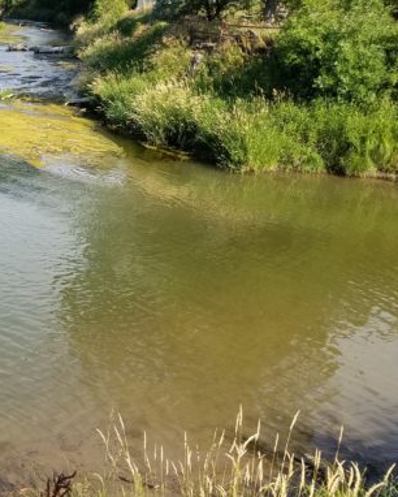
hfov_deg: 26.9
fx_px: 750
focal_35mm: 51
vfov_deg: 36.6
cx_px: -55
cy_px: 241
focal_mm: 4.2
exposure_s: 1/1244
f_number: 1.7
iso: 50
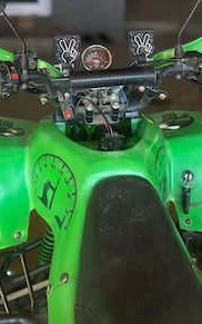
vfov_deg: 29.3
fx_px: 616
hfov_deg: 18.6
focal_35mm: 70
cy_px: 128
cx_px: 98
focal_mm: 6.86
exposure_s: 1/236
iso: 80
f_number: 1.78
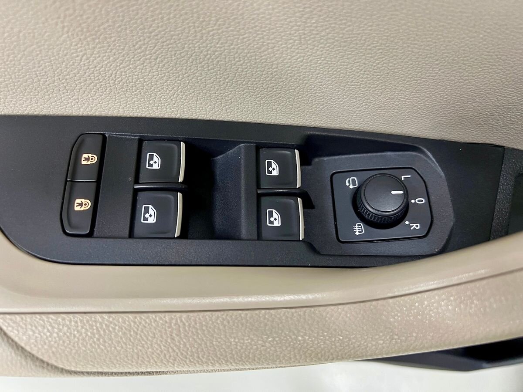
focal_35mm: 26
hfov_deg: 67.3
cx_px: 262
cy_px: 196
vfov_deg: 53.1
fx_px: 393
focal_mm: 5.7
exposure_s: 1/50
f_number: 1.5
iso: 400
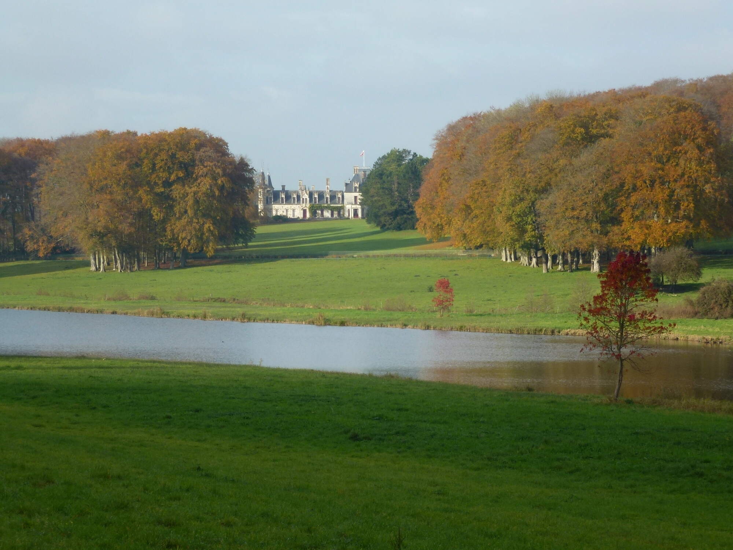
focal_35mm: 123
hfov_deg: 16.0
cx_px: 366
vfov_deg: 12.0
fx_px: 2605
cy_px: 275
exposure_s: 1/400
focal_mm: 20.2
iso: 100
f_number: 5.1
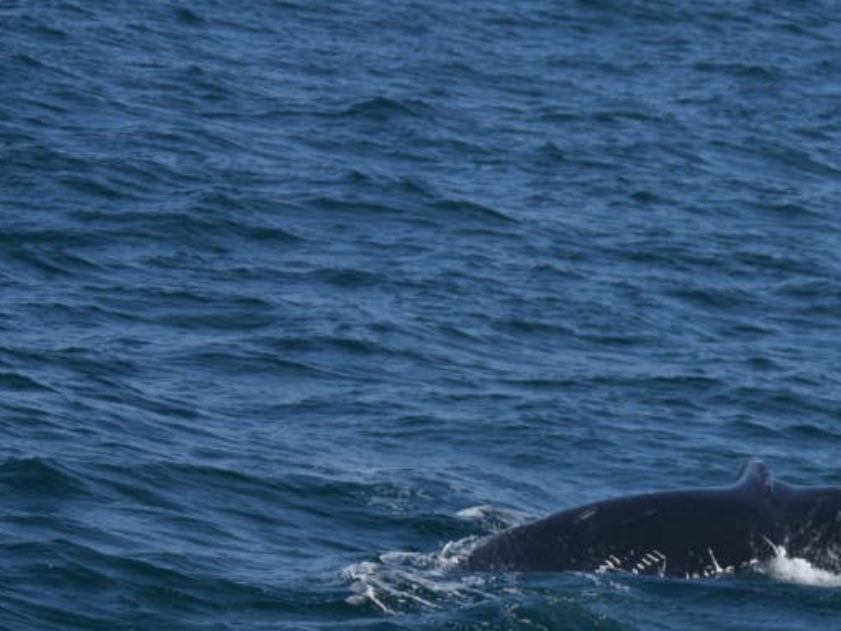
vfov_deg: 5.8
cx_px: 834
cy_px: 465
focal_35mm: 258
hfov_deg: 7.6
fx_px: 6270
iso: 200
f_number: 5.6
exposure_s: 1/1600
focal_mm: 85
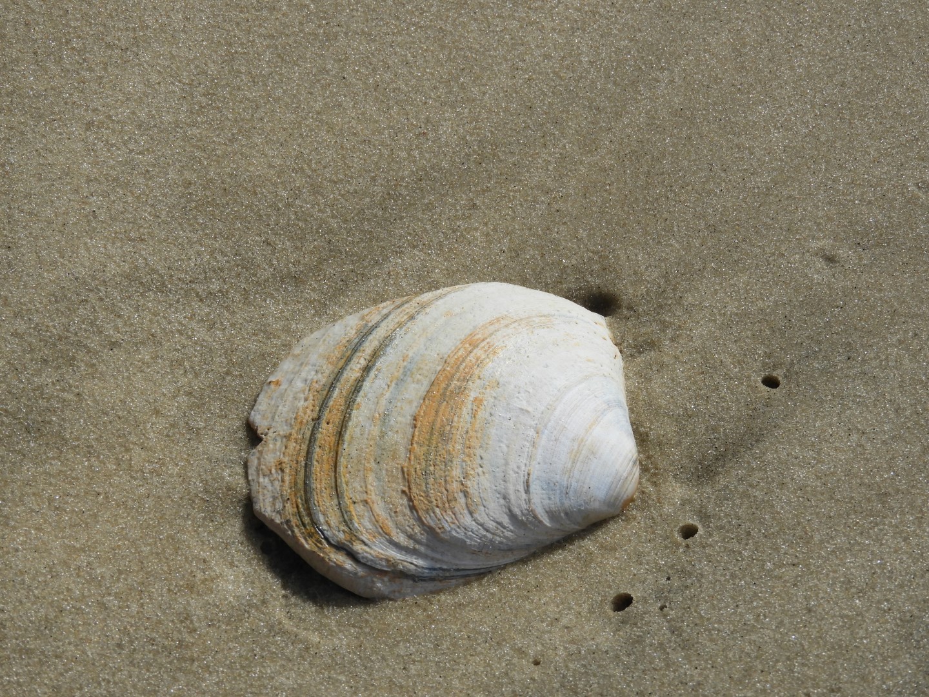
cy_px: 348
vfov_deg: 11.9
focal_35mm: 125
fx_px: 3355
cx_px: 464
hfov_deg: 15.8
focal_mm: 22.4
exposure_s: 1/800
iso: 100
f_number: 5
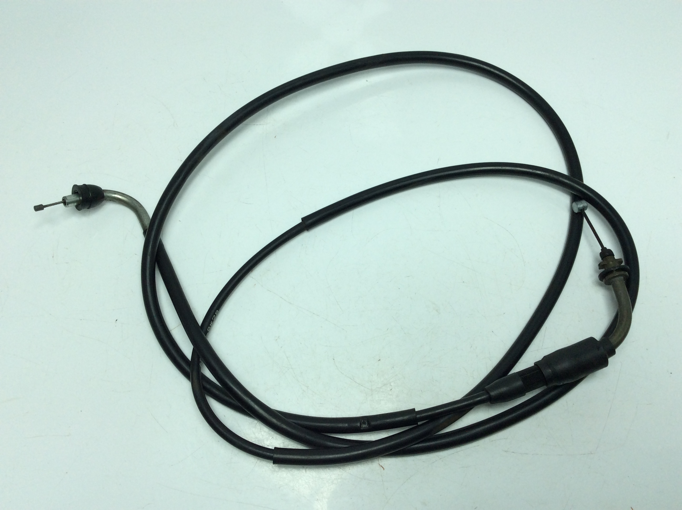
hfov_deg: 56.9
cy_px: 255
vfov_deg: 44.1
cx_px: 341
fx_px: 630
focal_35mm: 32
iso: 32
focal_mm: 3.3
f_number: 2.4
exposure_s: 1/520
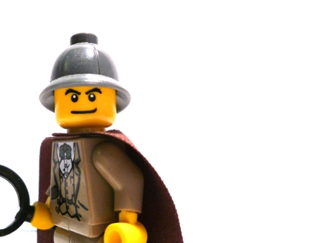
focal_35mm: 41
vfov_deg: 35.0
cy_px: 153
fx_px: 384
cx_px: 99
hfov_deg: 44.8
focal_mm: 4.6
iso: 100
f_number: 2.8
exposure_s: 1/40
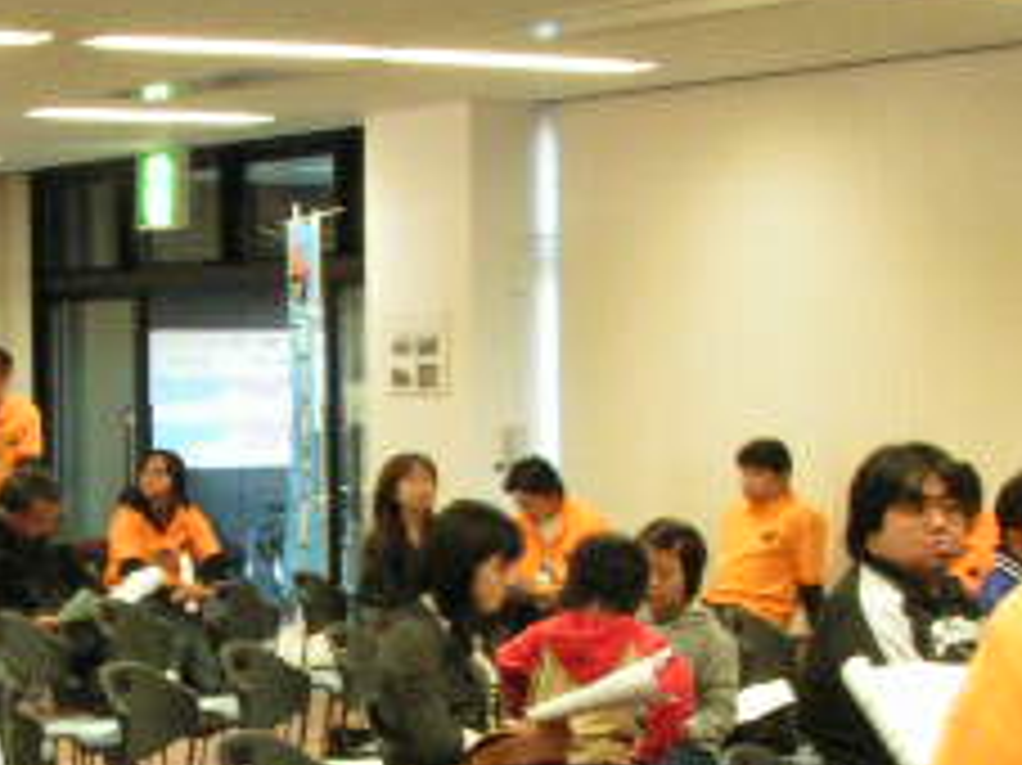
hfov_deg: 18.3
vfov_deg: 13.7
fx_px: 3157
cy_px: 621
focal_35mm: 107
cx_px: 275
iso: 400
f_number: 8
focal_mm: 5.8
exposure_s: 1/13
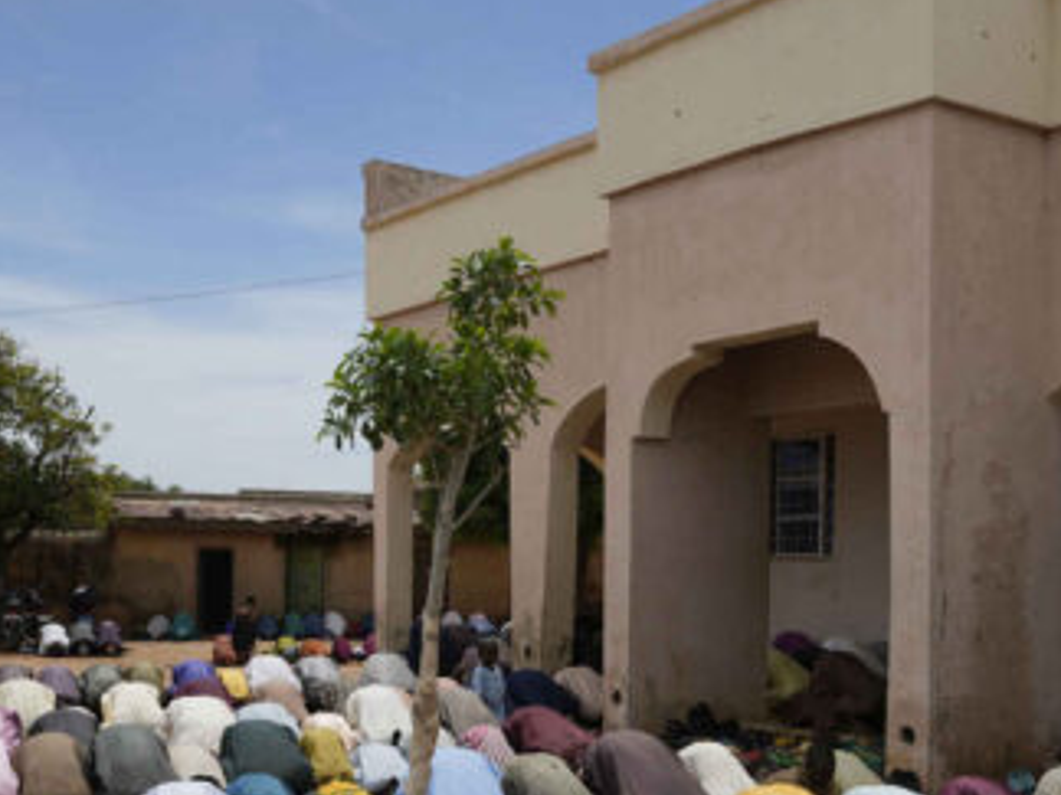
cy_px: 589
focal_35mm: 47
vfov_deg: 30.4
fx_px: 1441
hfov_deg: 40.2
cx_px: 645
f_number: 5.6
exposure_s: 1/1000
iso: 100
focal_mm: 22
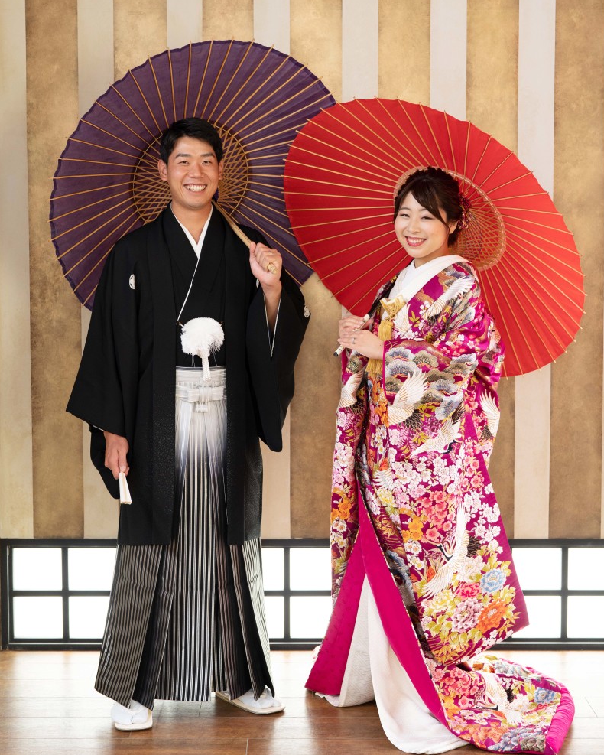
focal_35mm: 57
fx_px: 1273
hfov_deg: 26.7
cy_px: 364
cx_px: 305
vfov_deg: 33.0
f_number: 2.8
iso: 1000
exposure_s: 1/60
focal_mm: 50
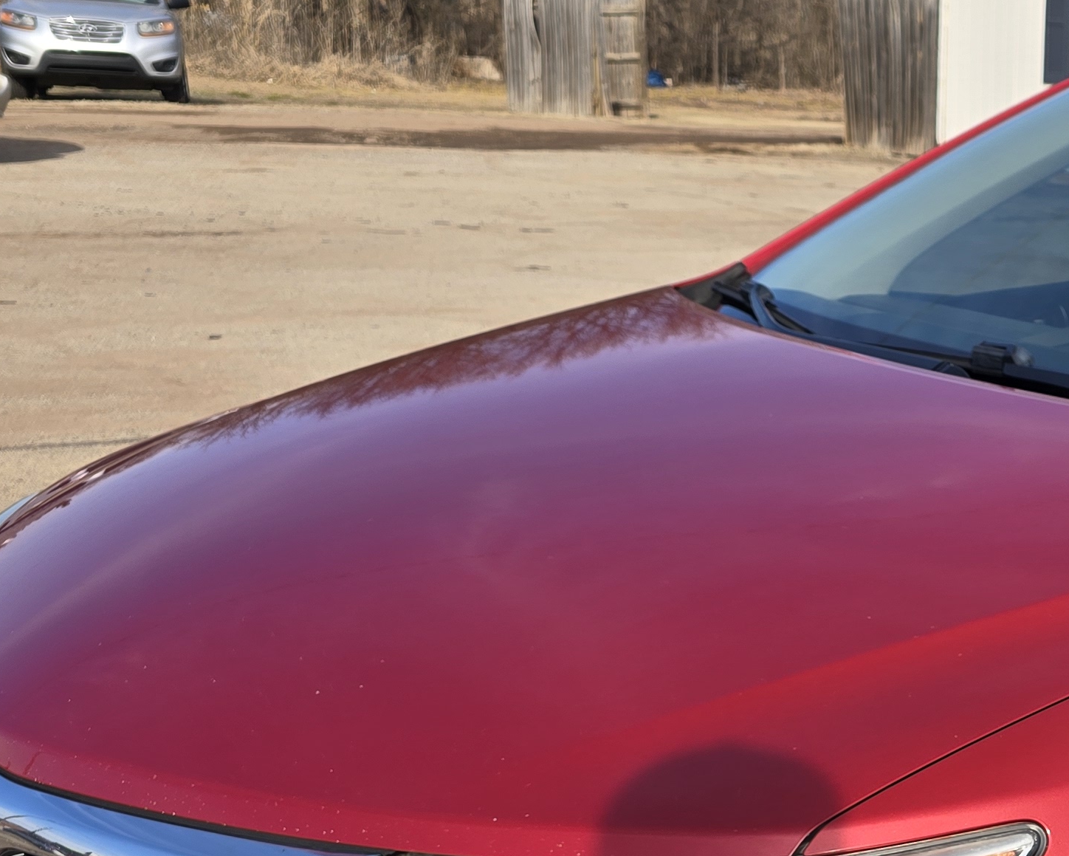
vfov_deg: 23.5
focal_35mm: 62
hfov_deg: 27.9
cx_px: 1172
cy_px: 867
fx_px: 1962
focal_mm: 6.3
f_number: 1.7
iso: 12
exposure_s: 1/647
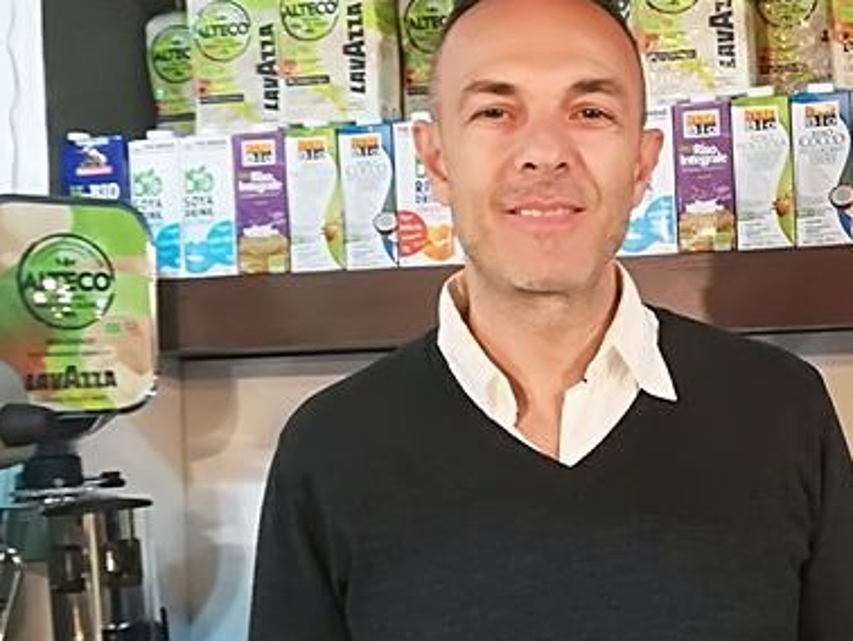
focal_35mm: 55
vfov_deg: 26.5
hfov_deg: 33.8
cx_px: 695
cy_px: 388
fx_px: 1356
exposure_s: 1/25
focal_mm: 3.83
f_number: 2.2
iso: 320
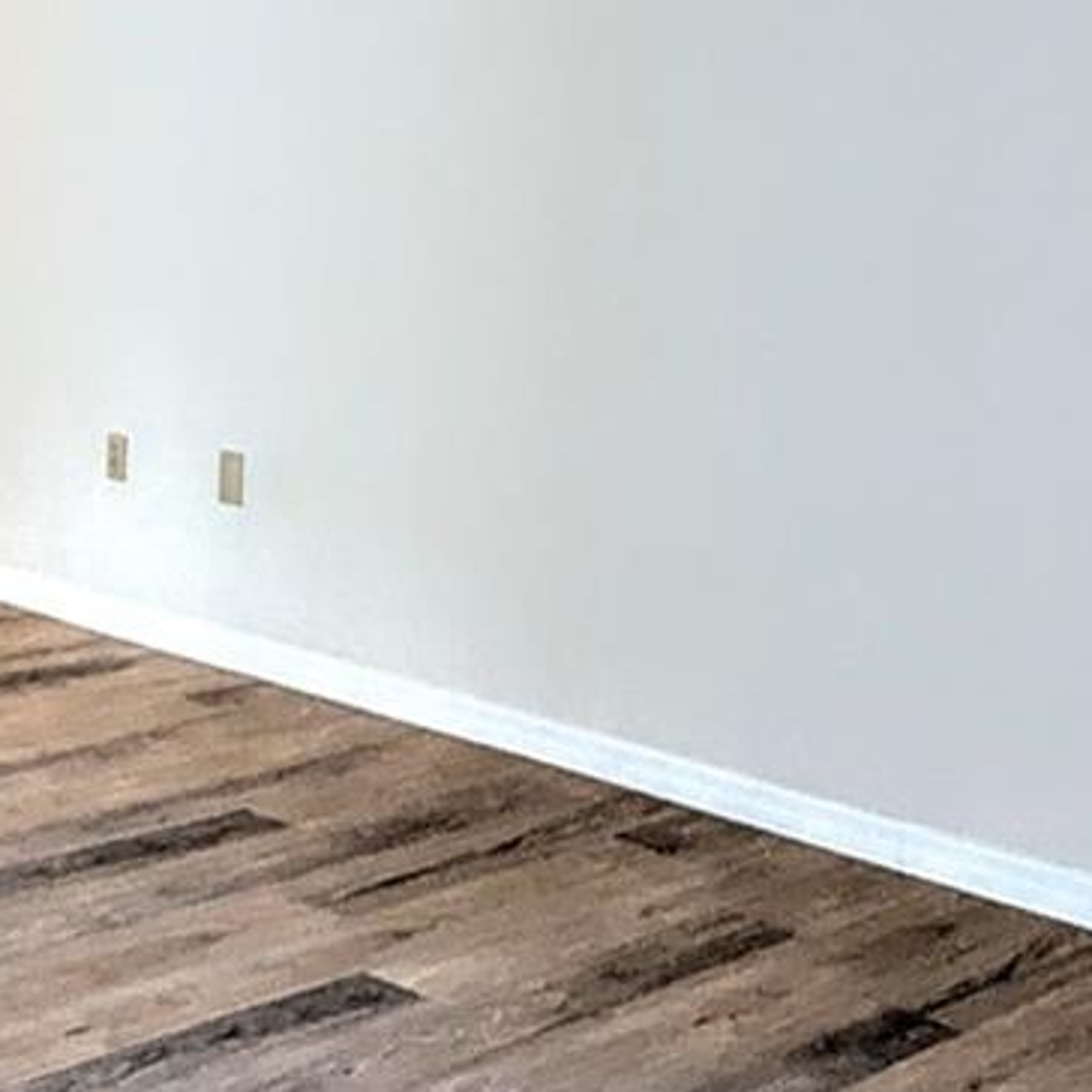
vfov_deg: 27.2
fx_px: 2213
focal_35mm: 62
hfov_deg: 27.5
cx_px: 345
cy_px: 213
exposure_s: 1/40
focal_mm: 2.35
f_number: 2.2
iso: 34
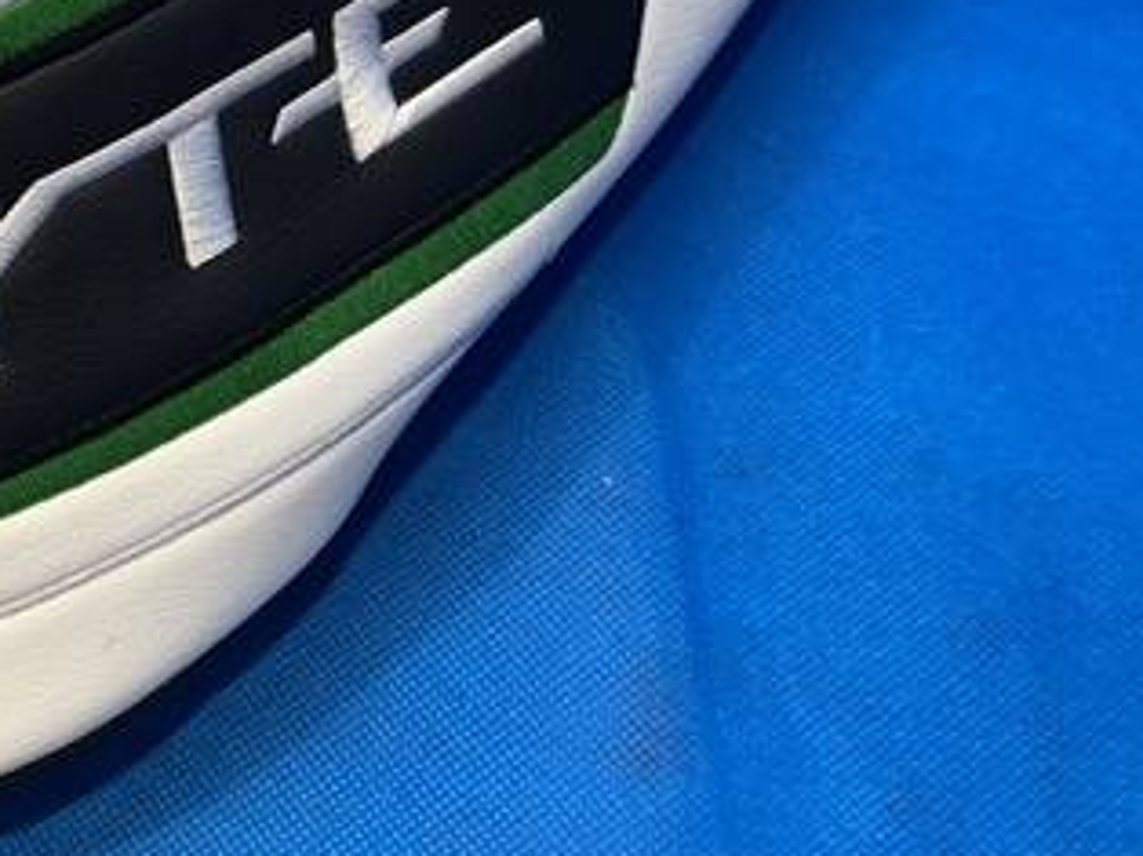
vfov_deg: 27.1
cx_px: 131
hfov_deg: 34.3
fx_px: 1749
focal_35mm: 53
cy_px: 211
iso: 64
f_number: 1.8
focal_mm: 4.25
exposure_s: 1/60
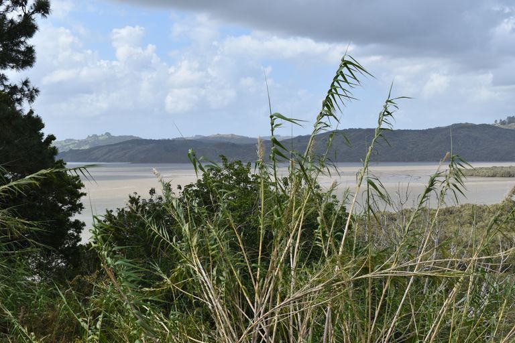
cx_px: 258
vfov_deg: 23.8
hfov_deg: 35.1
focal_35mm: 57
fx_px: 815
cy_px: 172
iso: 100
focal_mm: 38
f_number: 9
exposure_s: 1/200
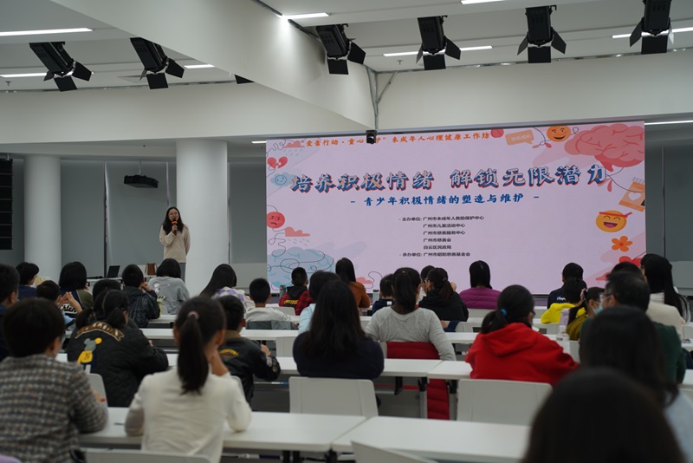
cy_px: 232
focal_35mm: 49
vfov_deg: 27.5
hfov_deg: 40.3
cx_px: 346
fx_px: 944
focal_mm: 49
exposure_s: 1/60
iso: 100
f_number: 3.2
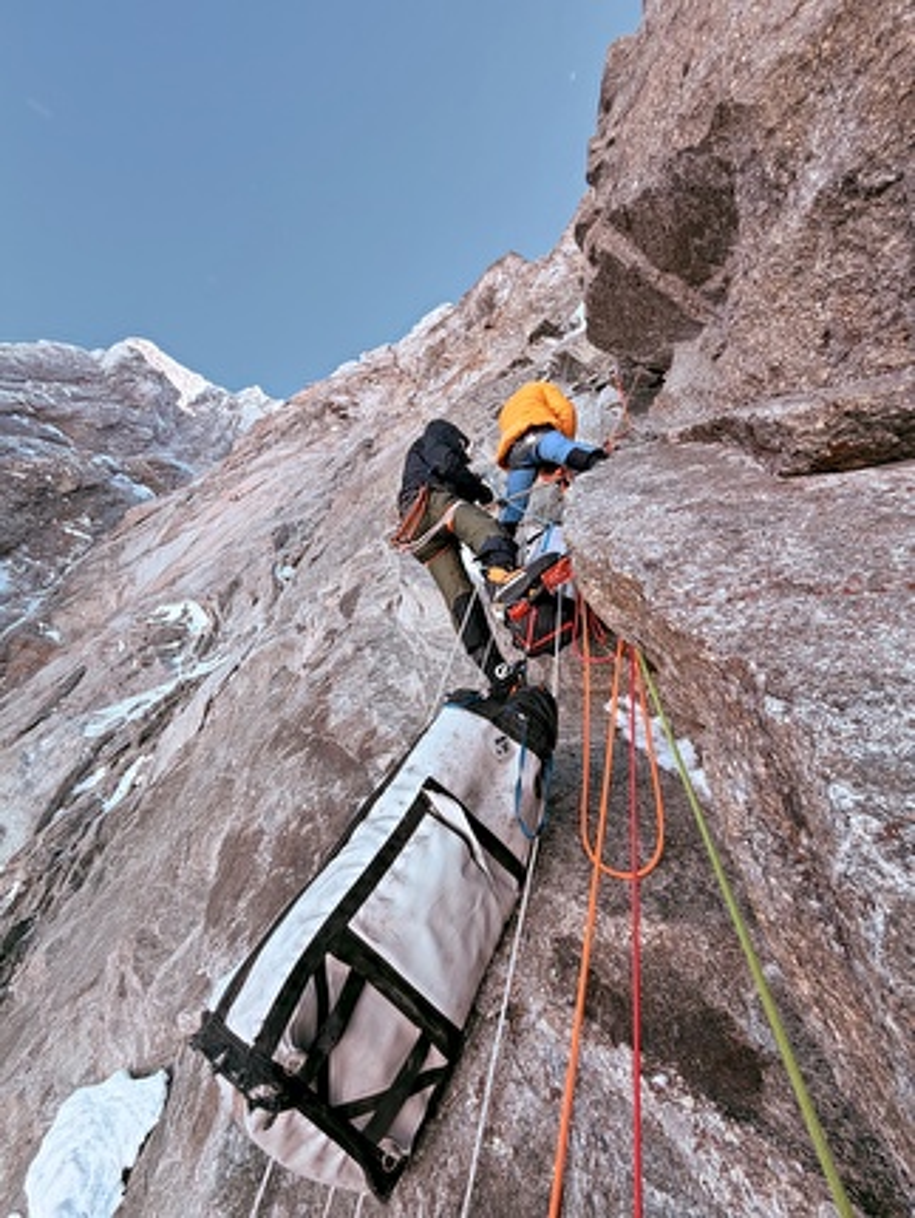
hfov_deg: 85.7
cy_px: 609
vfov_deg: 102.0
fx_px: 493
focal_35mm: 14
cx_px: 458
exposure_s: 1/502
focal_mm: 2.22
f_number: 2.2
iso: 40
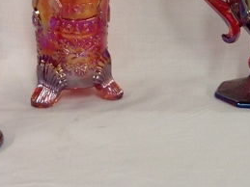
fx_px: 780
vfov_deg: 13.6
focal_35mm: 108
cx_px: 239
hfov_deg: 17.8
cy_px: 44
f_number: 2.4
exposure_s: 1/15
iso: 64
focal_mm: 4.28
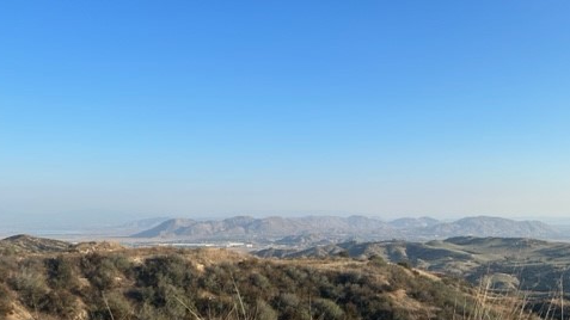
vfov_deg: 30.5
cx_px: 311
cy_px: 248
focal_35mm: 38
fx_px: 574
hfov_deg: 52.7
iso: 50
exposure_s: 1/2695
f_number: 1.5
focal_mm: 5.7
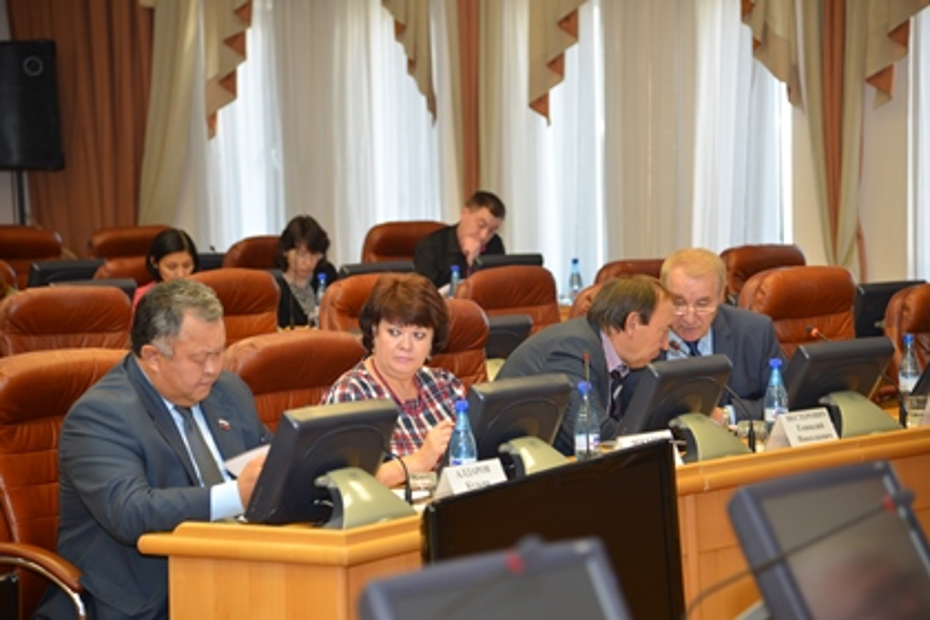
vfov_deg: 14.0
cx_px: 465
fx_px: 2531
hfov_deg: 20.8
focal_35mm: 98
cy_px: 310
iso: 500
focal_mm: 98
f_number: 4
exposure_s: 1/60
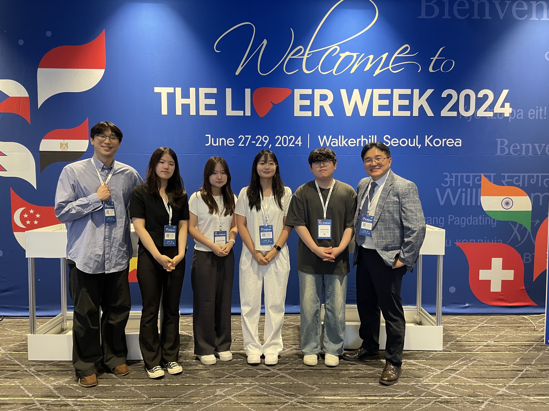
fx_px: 412
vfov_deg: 53.1
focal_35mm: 26
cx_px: 274
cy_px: 206
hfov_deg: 67.3
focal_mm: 4.2
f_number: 1.6
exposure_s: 1/60
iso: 320
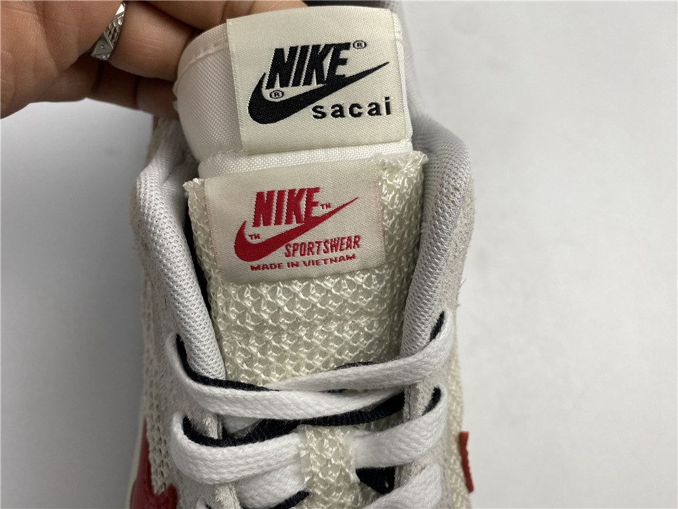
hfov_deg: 67.3
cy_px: 254
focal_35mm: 26
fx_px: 509
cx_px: 339
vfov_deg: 53.1
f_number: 1.8
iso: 40
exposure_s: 1/122
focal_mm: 4.25
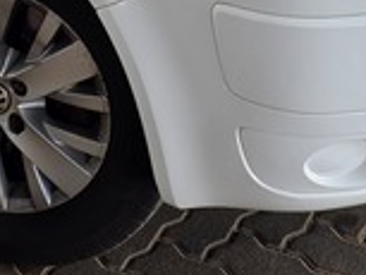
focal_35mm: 154
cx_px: 148
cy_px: -447
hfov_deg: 12.8
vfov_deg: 8.6
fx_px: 1630
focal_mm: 6.25
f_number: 1.7
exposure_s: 1/180
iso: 40
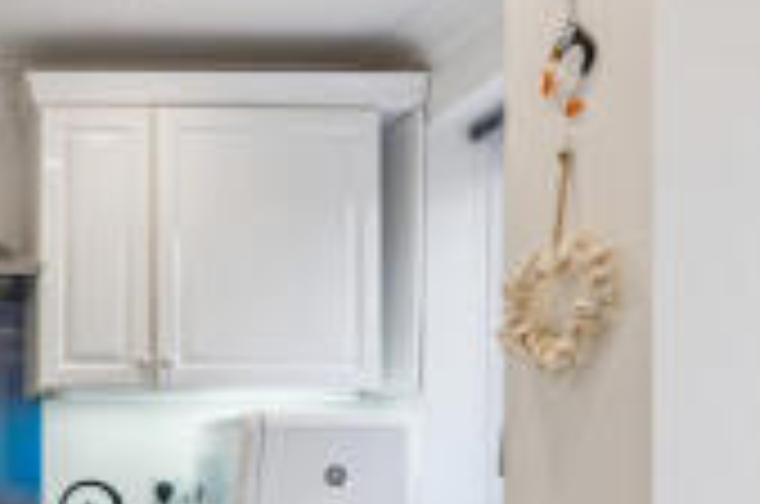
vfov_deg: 26.8
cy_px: 470
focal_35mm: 48
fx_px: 1011
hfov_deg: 35.2
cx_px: -81
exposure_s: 1/60
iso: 800
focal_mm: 17
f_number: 6.3
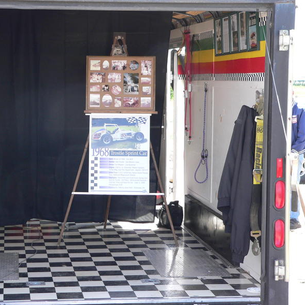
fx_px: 887
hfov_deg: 19.5
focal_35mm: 89
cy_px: 152
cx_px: 104
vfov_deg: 19.5
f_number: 2.8
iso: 100
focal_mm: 12.5
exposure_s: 1/160
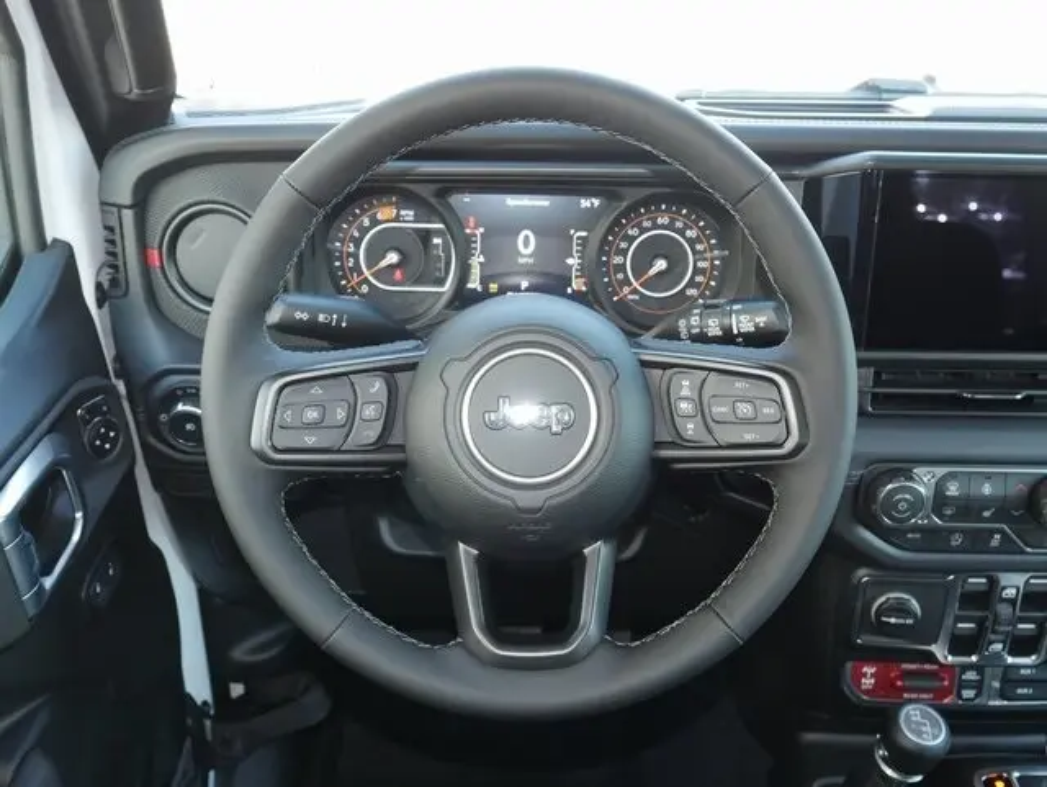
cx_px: 524
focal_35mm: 34
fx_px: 1029
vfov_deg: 41.8
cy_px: 394
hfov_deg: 53.9
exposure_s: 1/60
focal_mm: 17
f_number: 5
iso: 800
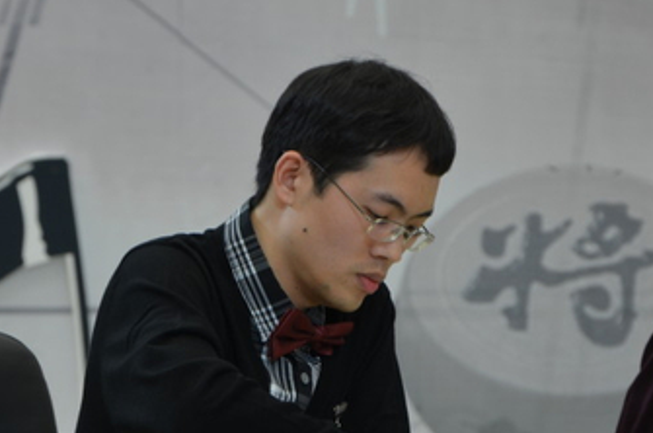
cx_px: 347
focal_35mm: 301
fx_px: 5449
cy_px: 269
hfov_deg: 6.9
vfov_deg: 4.5
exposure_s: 1/60
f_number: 5.6
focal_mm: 105
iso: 400
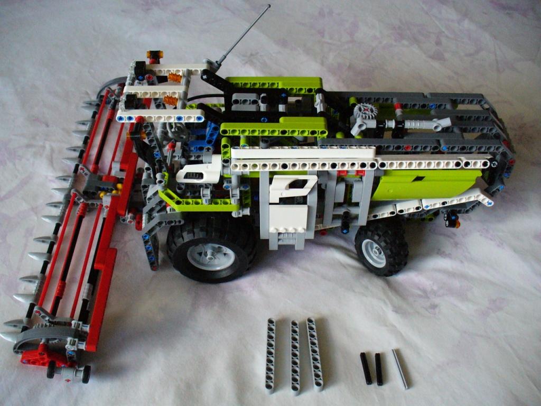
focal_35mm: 37
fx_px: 578
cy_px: 203
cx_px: 270
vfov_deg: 38.7
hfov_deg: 50.1
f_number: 2.8
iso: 400
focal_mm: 6.1
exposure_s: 1/160
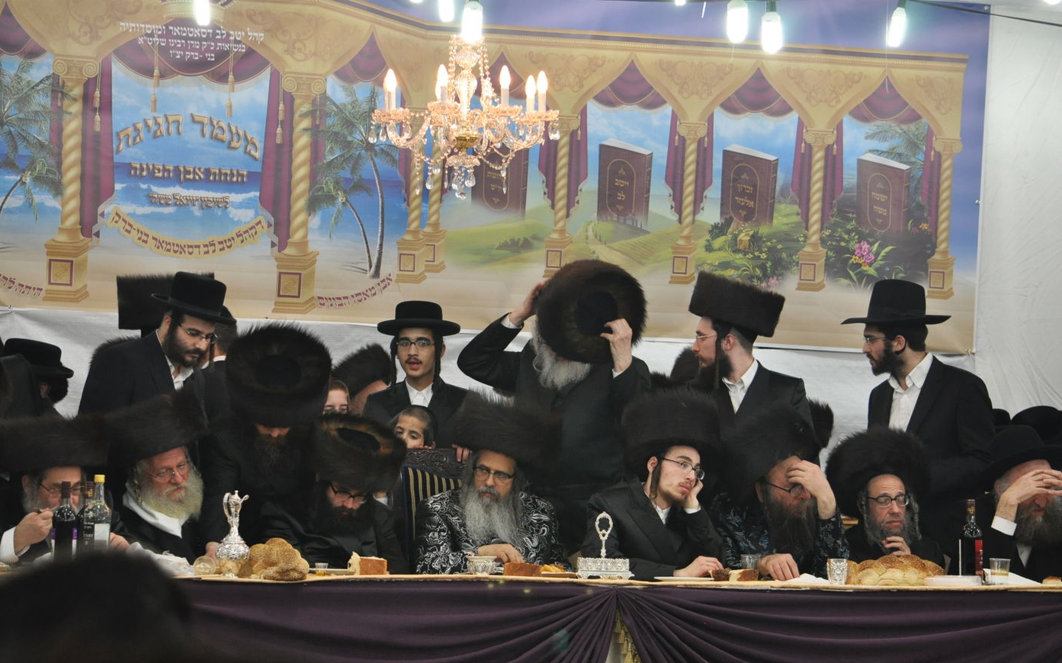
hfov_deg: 11.8
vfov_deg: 7.4
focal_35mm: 178
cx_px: 530
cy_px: 348
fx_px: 5151
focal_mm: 116
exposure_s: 1/80
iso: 1000
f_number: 5.6
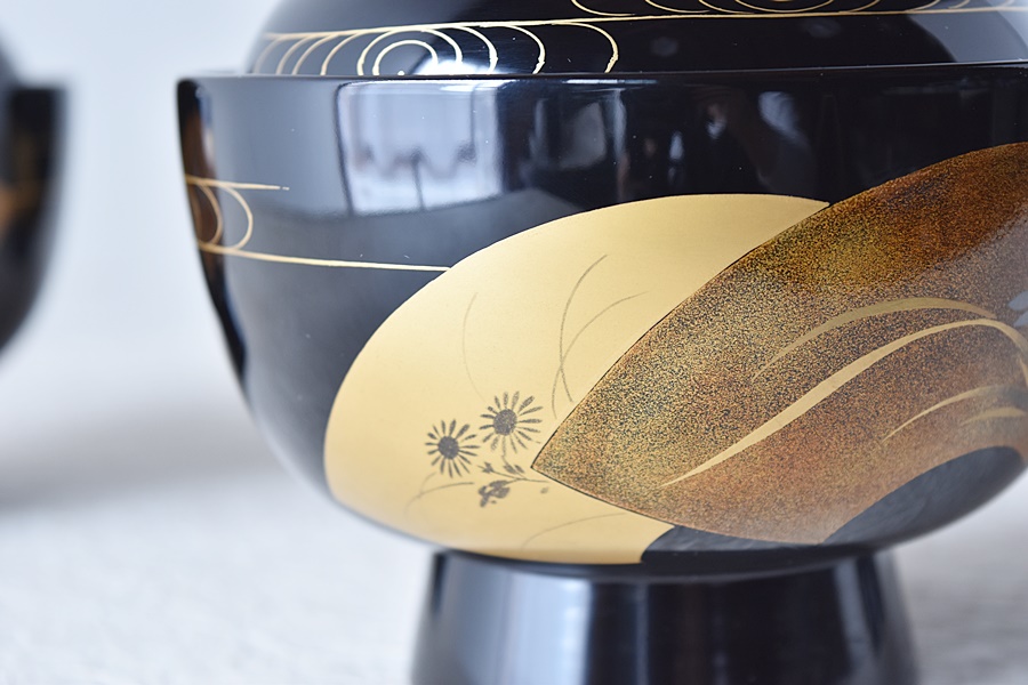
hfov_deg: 24.6
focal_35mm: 82
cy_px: 342
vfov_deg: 16.6
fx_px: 2356
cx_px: 514
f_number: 5.6
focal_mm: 55
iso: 400
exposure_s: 1/4
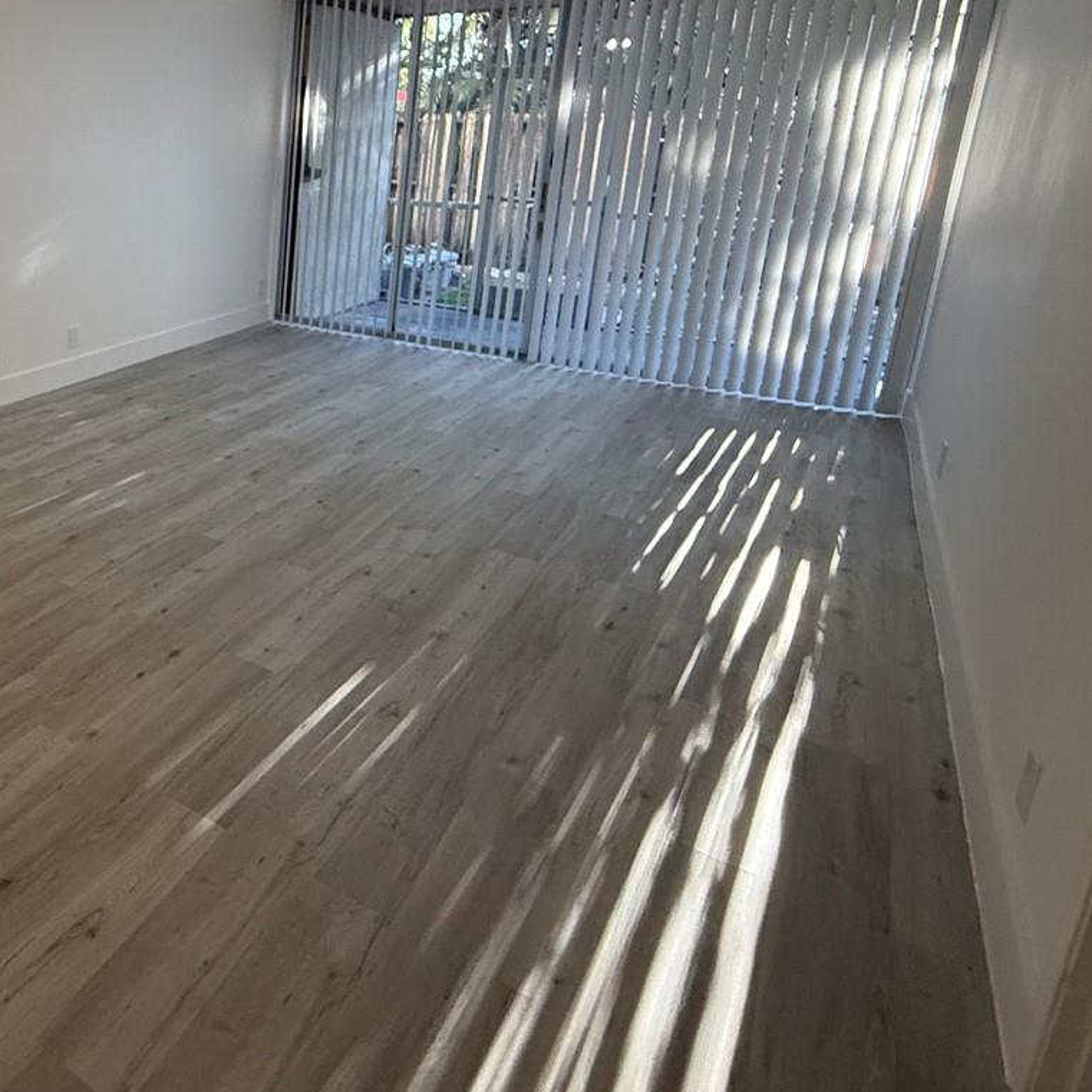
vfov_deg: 59.2
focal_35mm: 26
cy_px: 344
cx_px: 44
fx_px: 928
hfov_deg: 51.2
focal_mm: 2.22
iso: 400
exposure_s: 1/120
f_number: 2.2
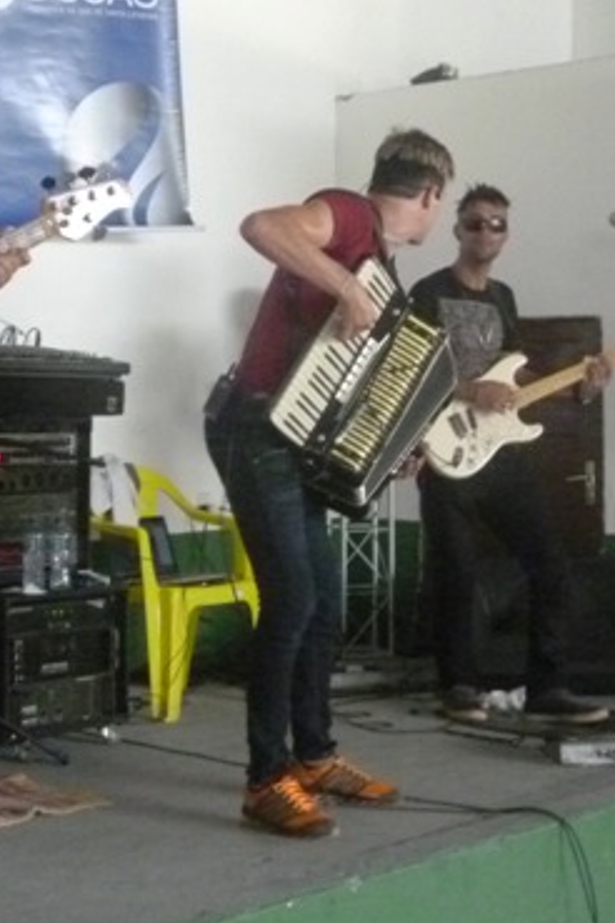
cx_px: 162
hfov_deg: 18.3
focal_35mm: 74
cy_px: 373
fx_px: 1896
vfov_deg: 27.3
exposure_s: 1/60
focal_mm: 7.3
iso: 800
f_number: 3.7
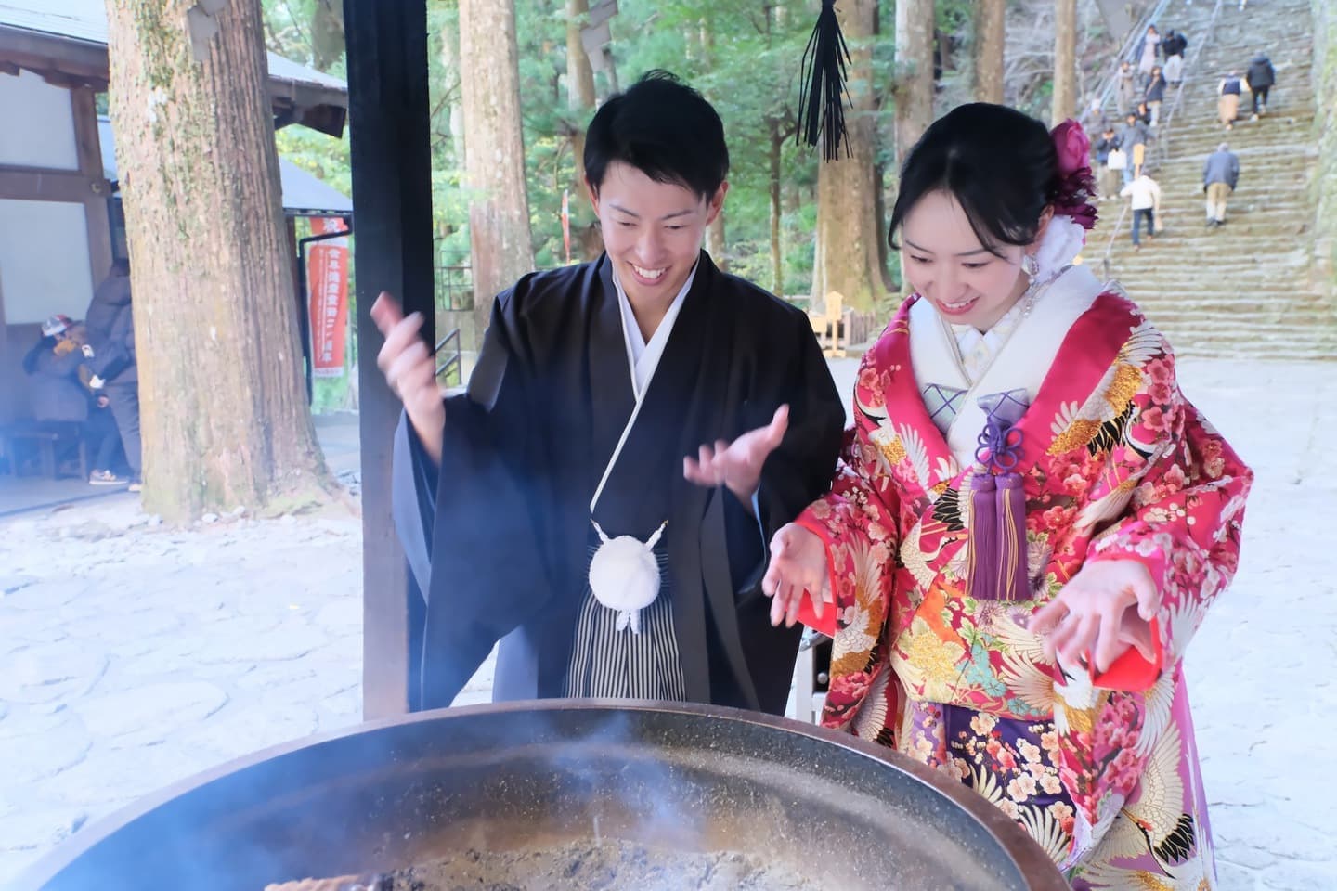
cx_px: 668
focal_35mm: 30
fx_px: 1114
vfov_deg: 43.6
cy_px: 446
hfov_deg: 61.9
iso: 3200
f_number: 4
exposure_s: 1/40
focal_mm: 20
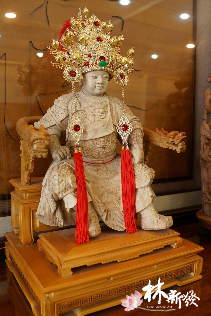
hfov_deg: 37.9
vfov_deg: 54.4
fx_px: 308
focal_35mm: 35
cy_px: 158
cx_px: 106
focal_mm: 35
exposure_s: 1/100
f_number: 5.6
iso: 1600
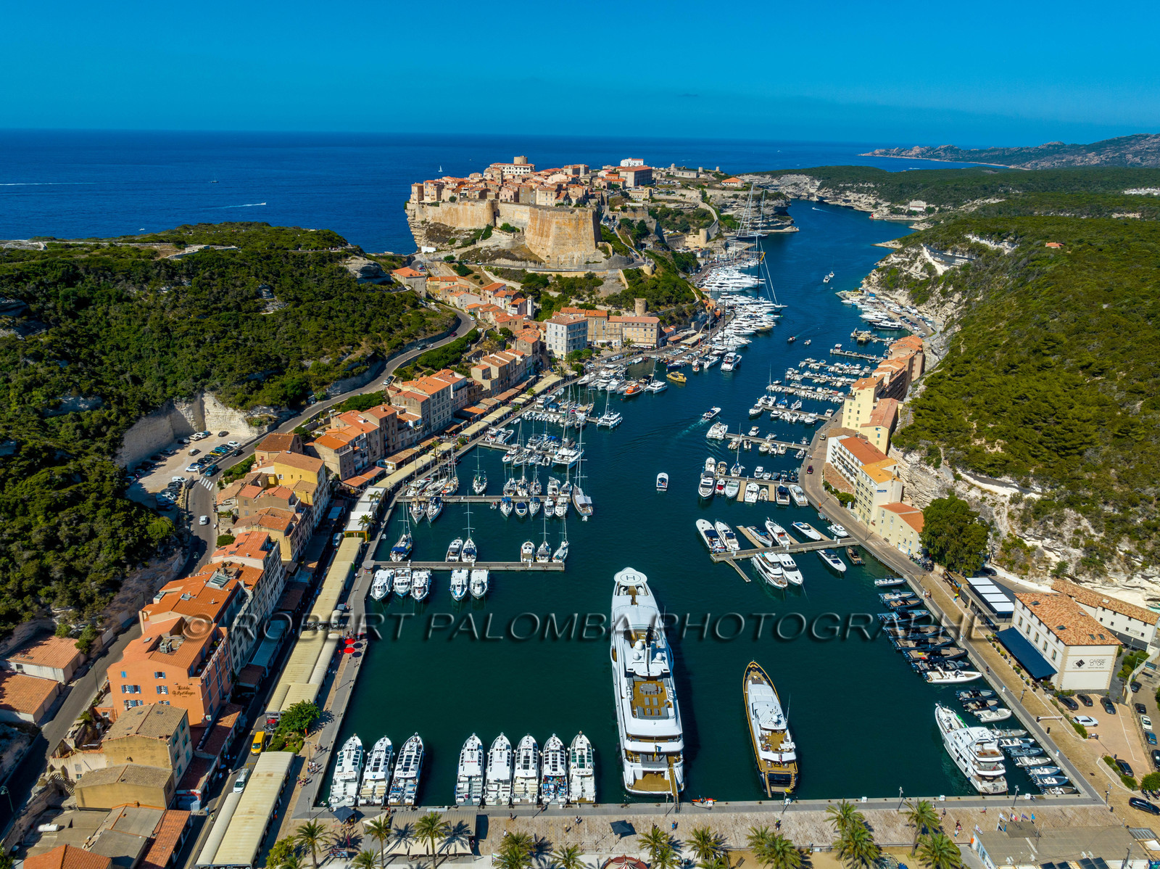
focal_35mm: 24
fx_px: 804
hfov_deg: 71.6
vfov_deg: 56.8
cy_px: 434
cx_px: 580
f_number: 8
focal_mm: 12.3
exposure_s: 1/400
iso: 100
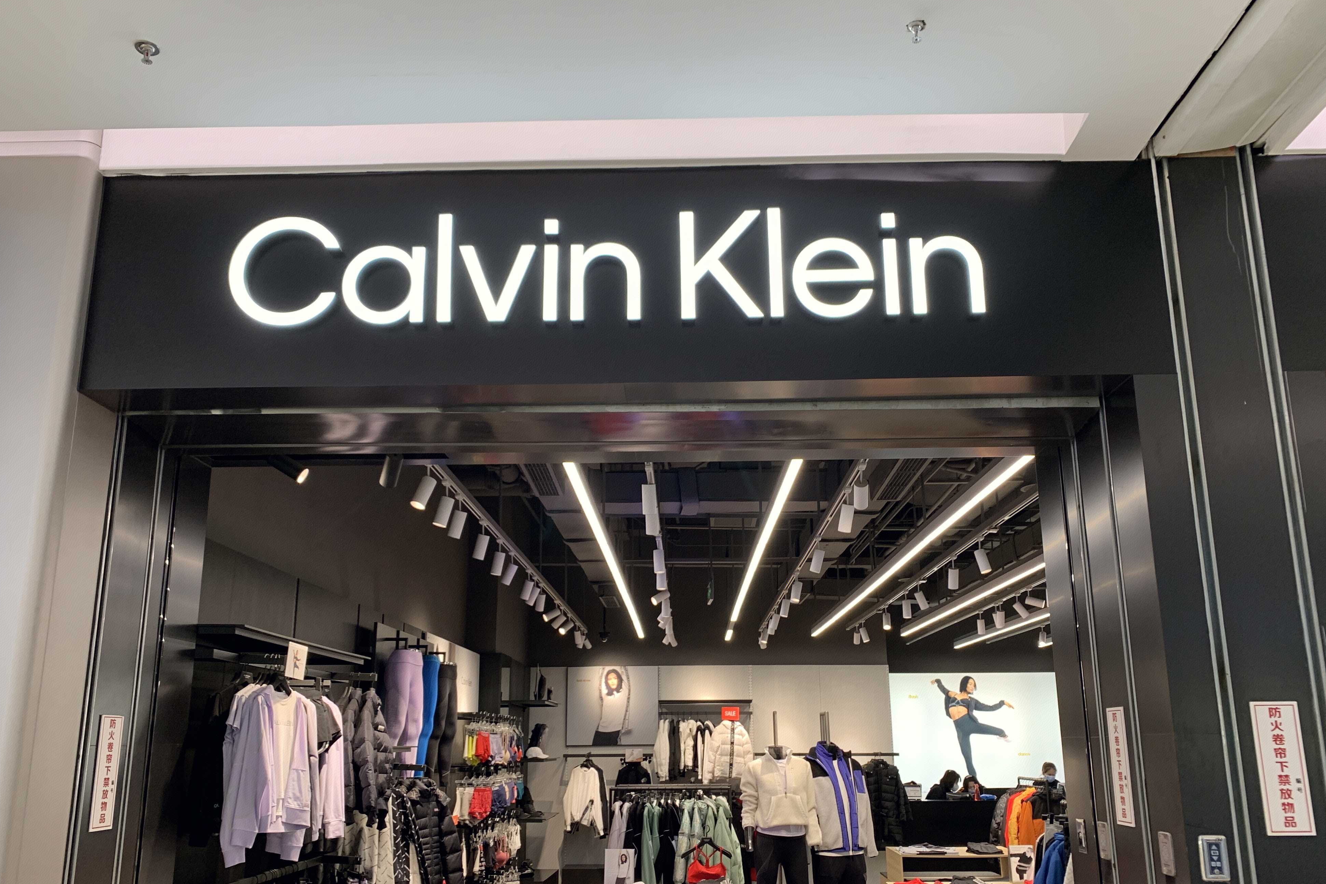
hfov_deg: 65.5
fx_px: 1031
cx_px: 671
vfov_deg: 46.3
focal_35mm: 28
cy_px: 505
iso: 80
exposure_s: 1/100
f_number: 1.8
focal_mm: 4.25
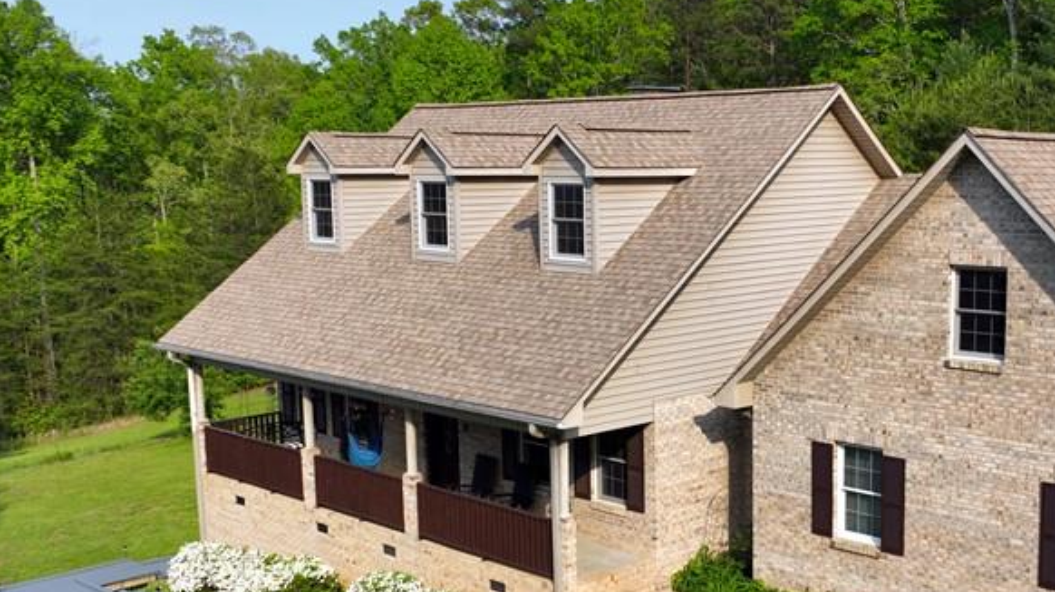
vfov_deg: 25.9
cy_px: 377
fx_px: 1286
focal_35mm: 46
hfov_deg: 43.9
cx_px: 707
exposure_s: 1/200
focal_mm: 12.3
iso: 100
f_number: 2.8
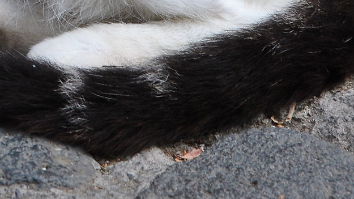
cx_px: -88
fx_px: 5217
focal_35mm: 556
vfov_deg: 2.2
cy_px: -119
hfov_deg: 3.9
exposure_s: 1/160
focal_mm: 92
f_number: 9
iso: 200
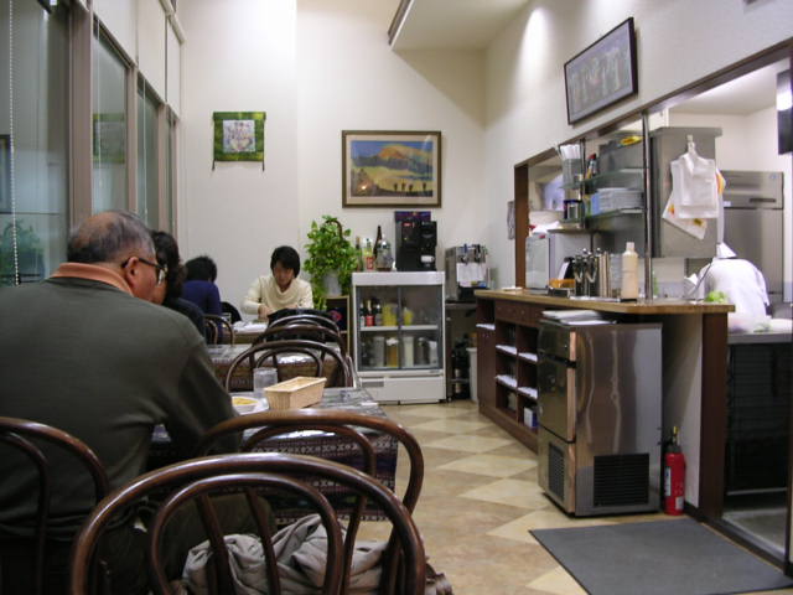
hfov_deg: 49.0
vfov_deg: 37.7
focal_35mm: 38
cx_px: 396
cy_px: 298
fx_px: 871
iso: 100
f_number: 2.8
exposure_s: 1/5.8
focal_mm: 5.8
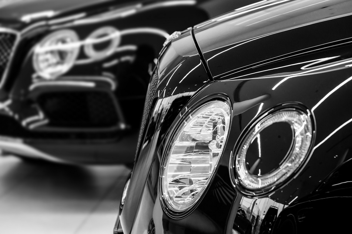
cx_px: 176
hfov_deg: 25.7
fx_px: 772
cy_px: 117
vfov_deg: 17.3
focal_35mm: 79
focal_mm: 52.7
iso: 640
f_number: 4
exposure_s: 1/100
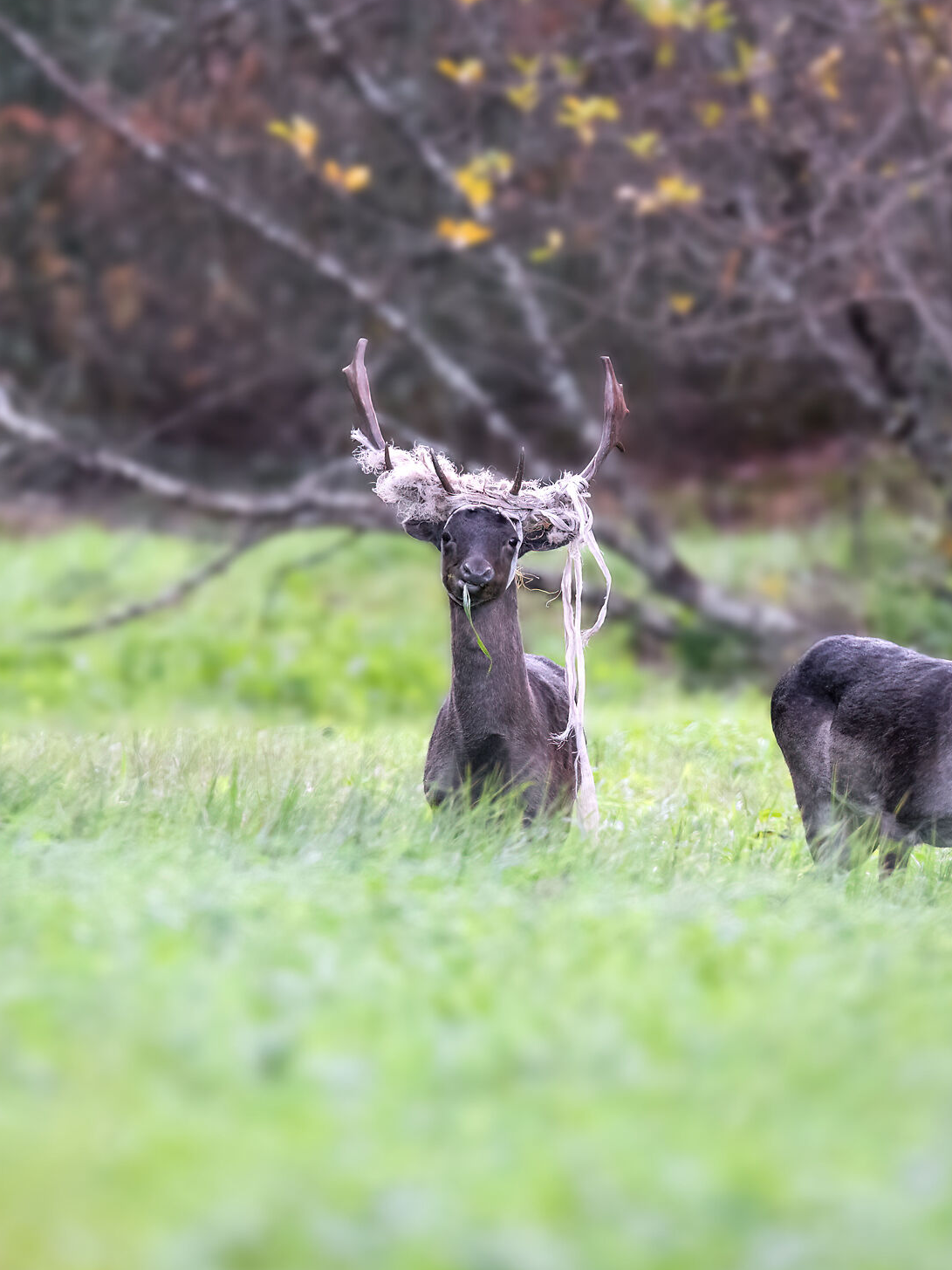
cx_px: 497
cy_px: 588
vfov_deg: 2.1
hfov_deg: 1.6
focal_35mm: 952
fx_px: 34914
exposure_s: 1/500
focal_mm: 600
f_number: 8
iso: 6400
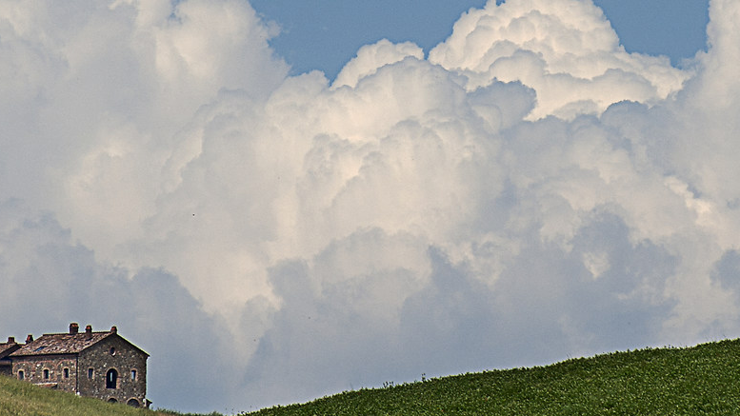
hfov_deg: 2.2
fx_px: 19033
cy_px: -25
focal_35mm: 970
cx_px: 450
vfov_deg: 1.3
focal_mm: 300
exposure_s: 1/1600
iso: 200
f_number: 8
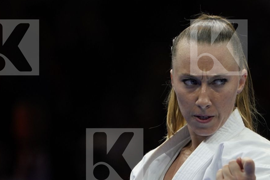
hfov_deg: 2.5
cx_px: 219
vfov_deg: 1.7
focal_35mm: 820
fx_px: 6148
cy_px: 156
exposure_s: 1/500
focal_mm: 400
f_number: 5.6
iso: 1600
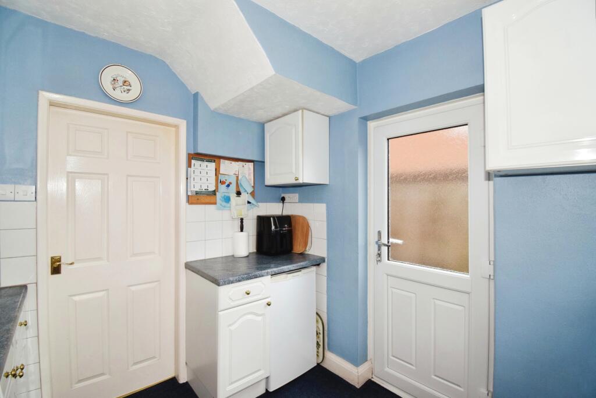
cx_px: 298
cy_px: 199
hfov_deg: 100.4
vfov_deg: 77.3
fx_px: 248
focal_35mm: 15
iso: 1000
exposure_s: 1/60
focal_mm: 10
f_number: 9
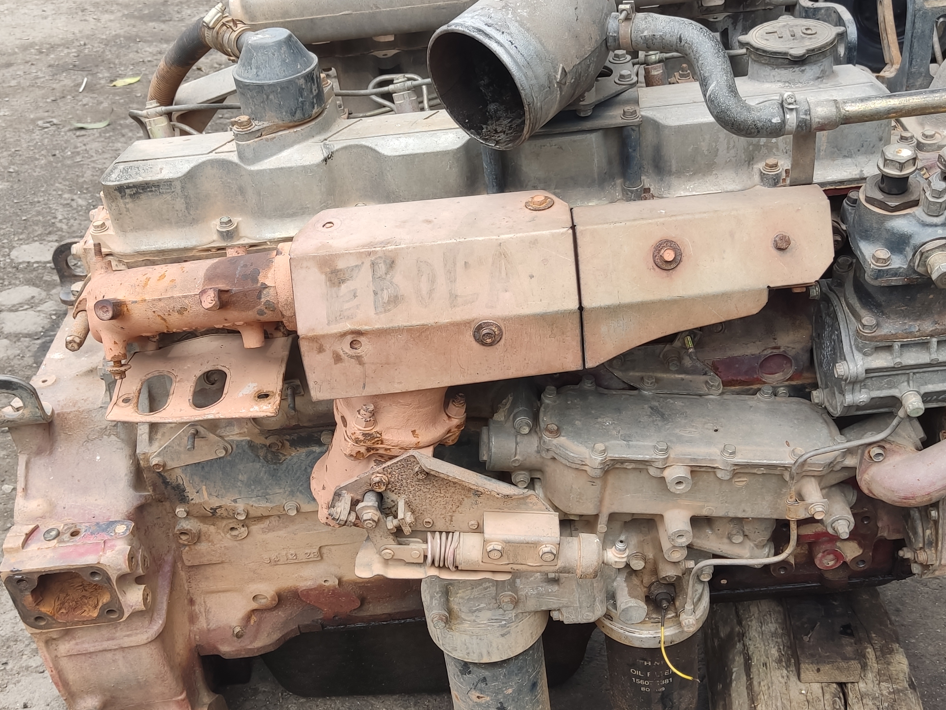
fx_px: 1120
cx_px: 494
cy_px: 365
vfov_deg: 35.1
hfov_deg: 45.8
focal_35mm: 41
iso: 50
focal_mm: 4.71
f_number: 1.79
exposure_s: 1/311
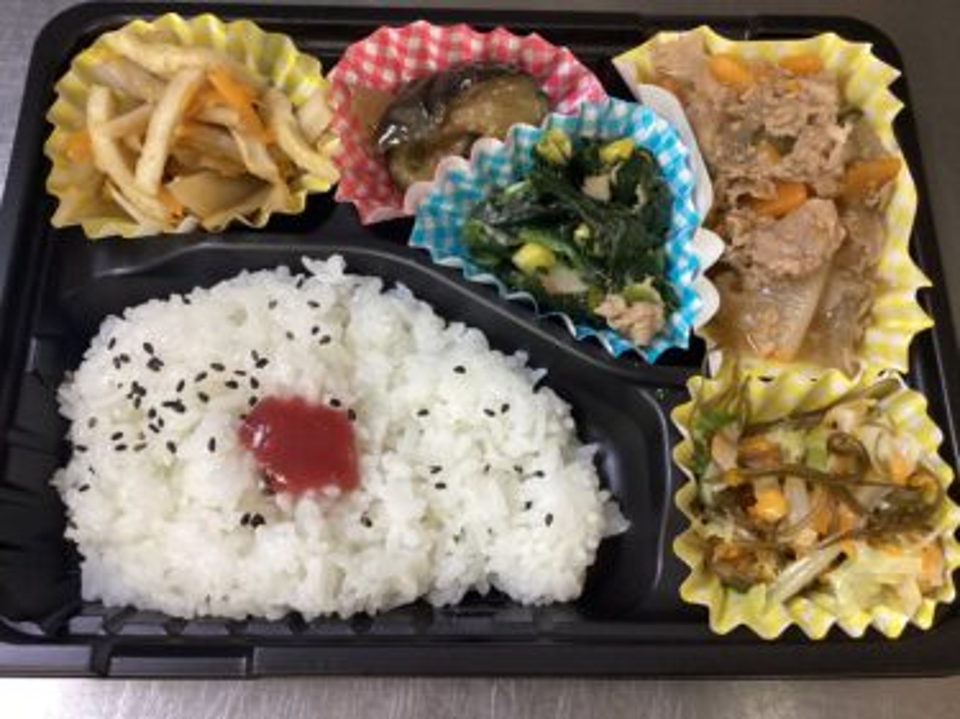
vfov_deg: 45.4
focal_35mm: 31
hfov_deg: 58.4
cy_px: 360
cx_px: 480
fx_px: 859
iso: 250
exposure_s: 1/60
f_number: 2.4
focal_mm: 3.3
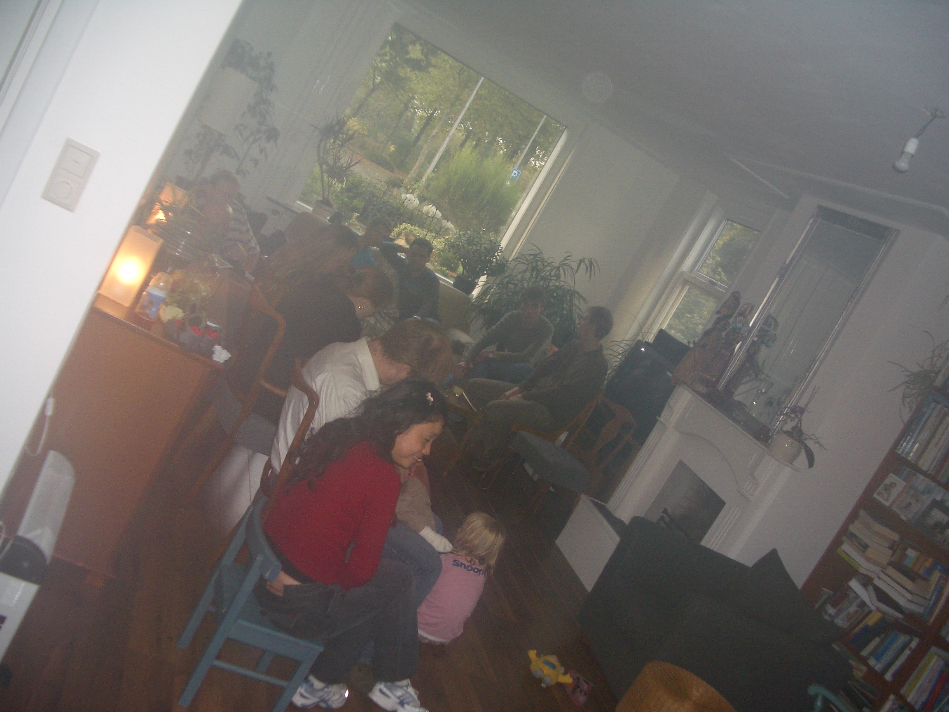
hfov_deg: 52.6
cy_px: 356
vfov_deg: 40.7
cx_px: 474
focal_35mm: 35
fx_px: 960
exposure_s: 1/60
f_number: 2.6
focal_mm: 5.8
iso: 100
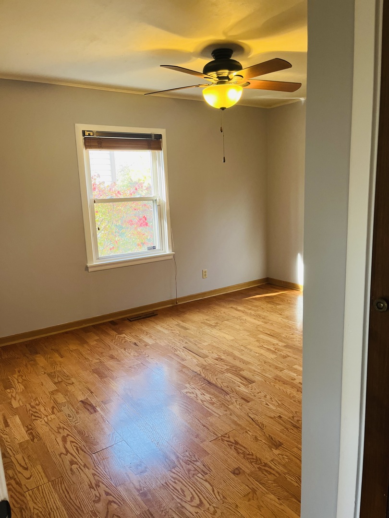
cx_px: 194
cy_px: 259
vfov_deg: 67.3
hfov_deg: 53.1
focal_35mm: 26
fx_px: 390
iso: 160
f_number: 1.6
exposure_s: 1/60
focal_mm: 5.1
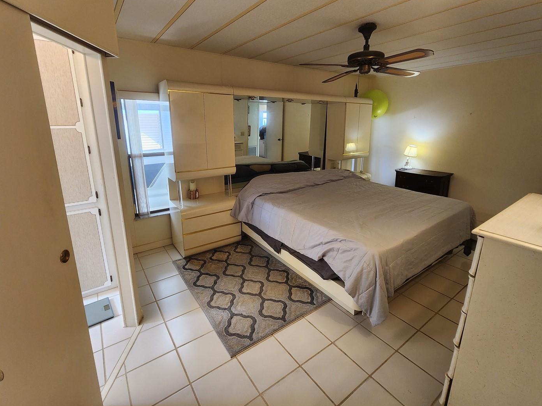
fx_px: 235
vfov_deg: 81.5
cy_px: 182
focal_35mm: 15
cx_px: 274
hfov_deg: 98.2
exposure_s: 1/60
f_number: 2.2
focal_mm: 2.2
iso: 200
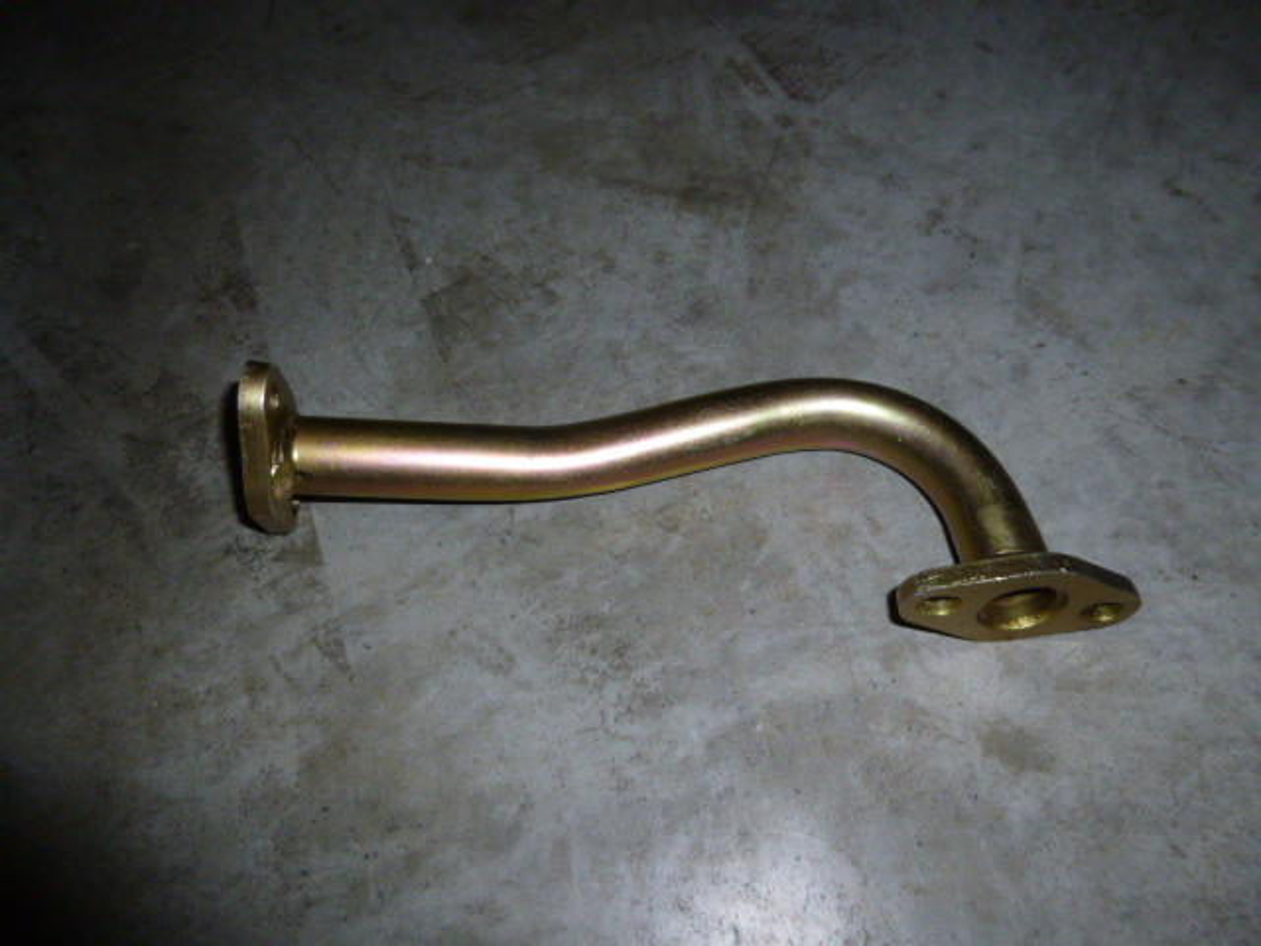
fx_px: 911
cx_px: 630
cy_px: 473
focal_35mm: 25
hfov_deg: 69.4
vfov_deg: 54.9
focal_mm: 4.5
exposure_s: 1/125
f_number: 3.1
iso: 200
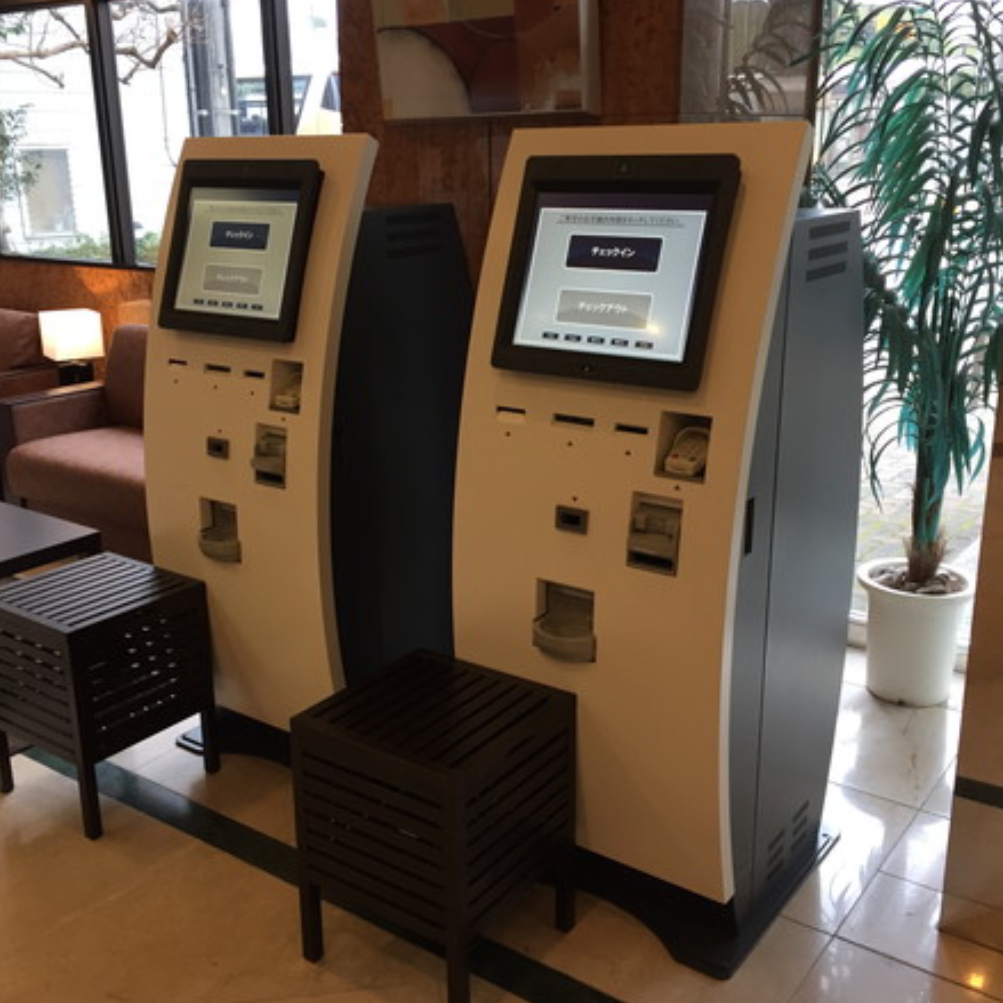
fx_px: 1147
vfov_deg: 47.2
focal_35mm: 35
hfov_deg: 47.2
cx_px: 468
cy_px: 500
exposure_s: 1/30
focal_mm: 4.15
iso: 32
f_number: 2.2
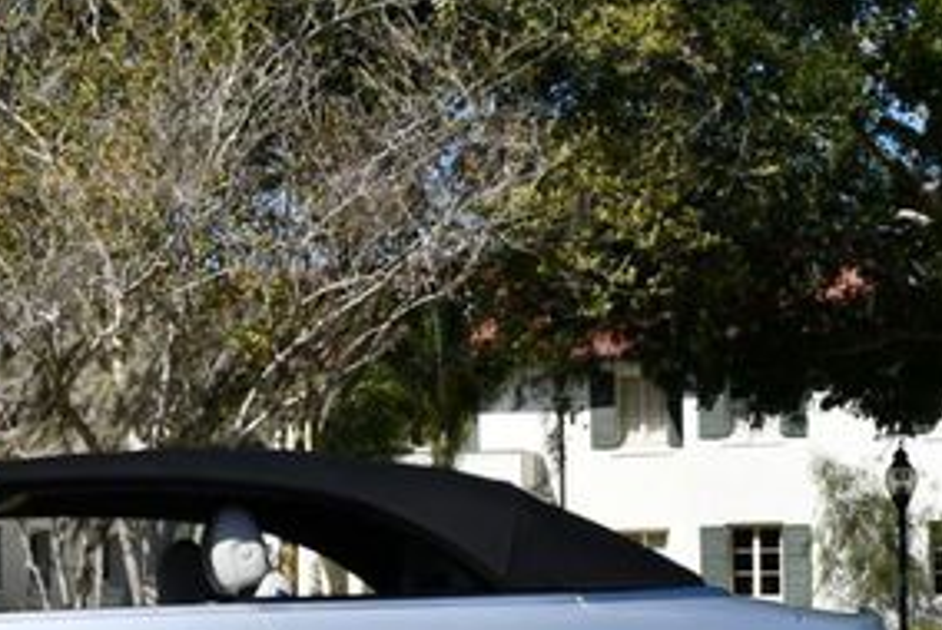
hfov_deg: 20.1
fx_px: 2593
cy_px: 509
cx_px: 60
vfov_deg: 13.8
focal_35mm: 99
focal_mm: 22
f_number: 9
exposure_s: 1/320
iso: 100
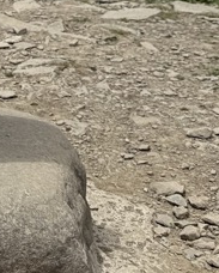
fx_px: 849
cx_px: -114
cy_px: -110
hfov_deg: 13.8
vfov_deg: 16.9
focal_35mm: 105
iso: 80
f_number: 1.78
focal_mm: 6.76
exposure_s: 1/9091
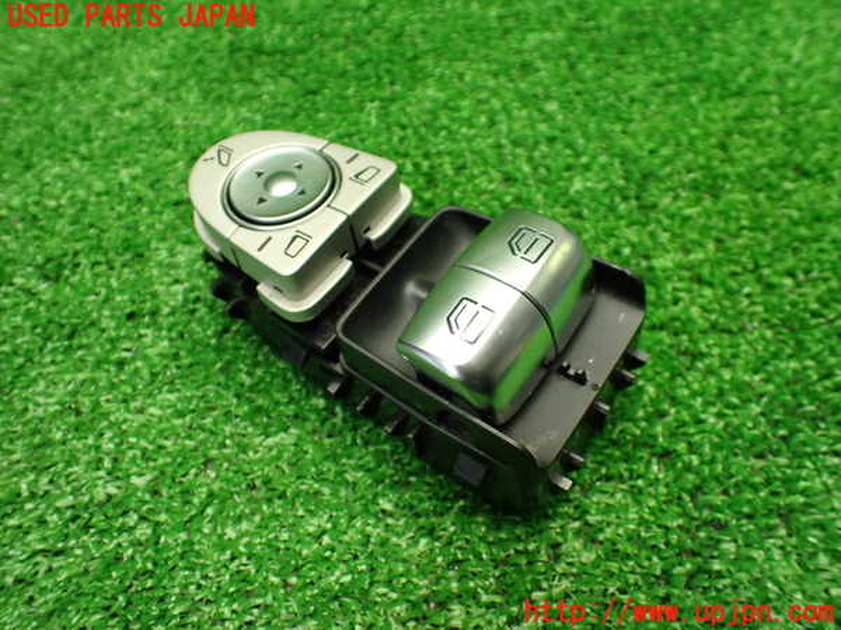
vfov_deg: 46.8
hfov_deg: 60.0
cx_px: 420
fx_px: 729
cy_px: 315
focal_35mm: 30
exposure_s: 1/125
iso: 500
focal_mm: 5.4
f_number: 2.3
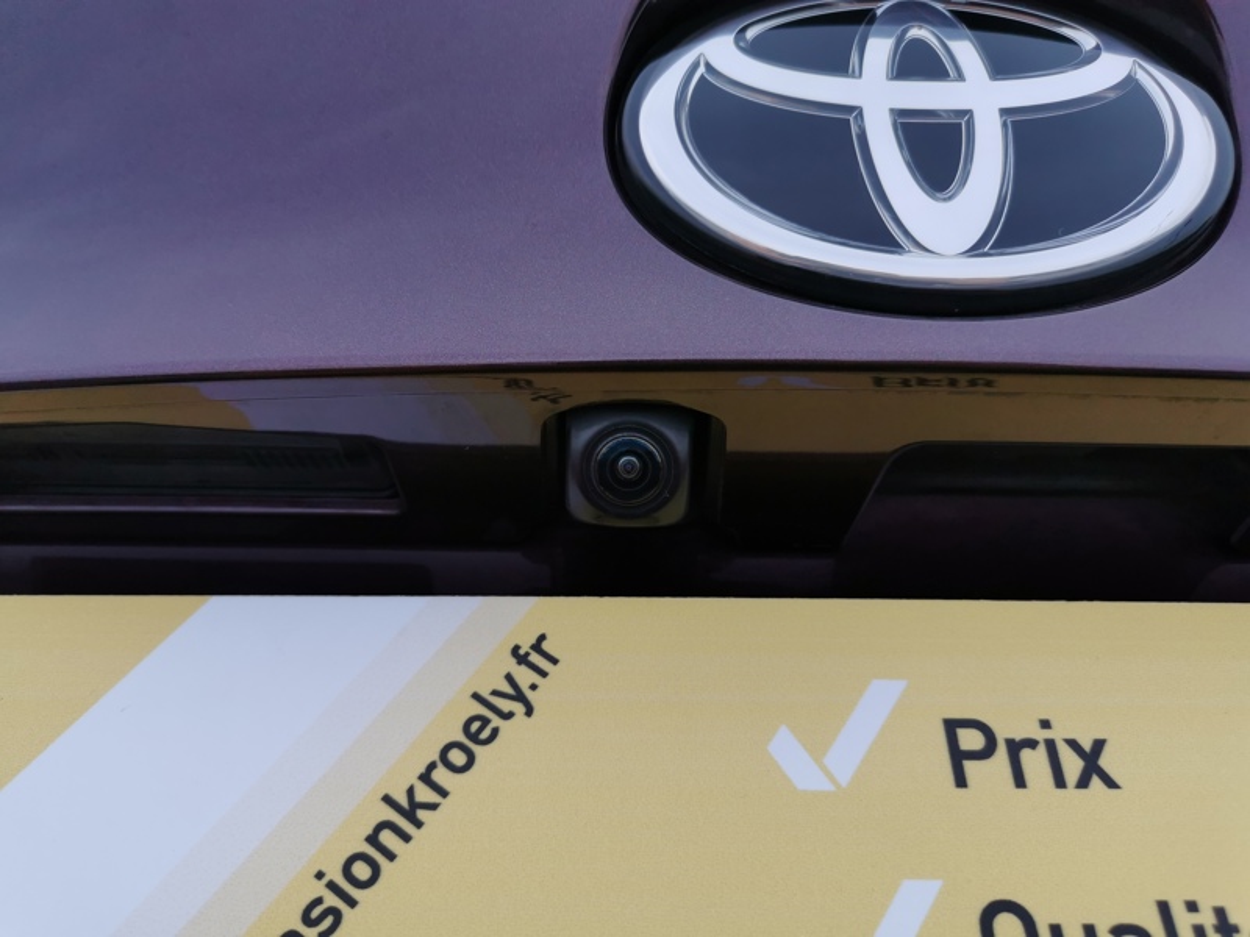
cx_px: 625
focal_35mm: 27
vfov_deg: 51.4
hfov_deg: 65.3
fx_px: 975
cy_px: 468
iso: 50
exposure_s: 1/653
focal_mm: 5.58
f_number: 1.8
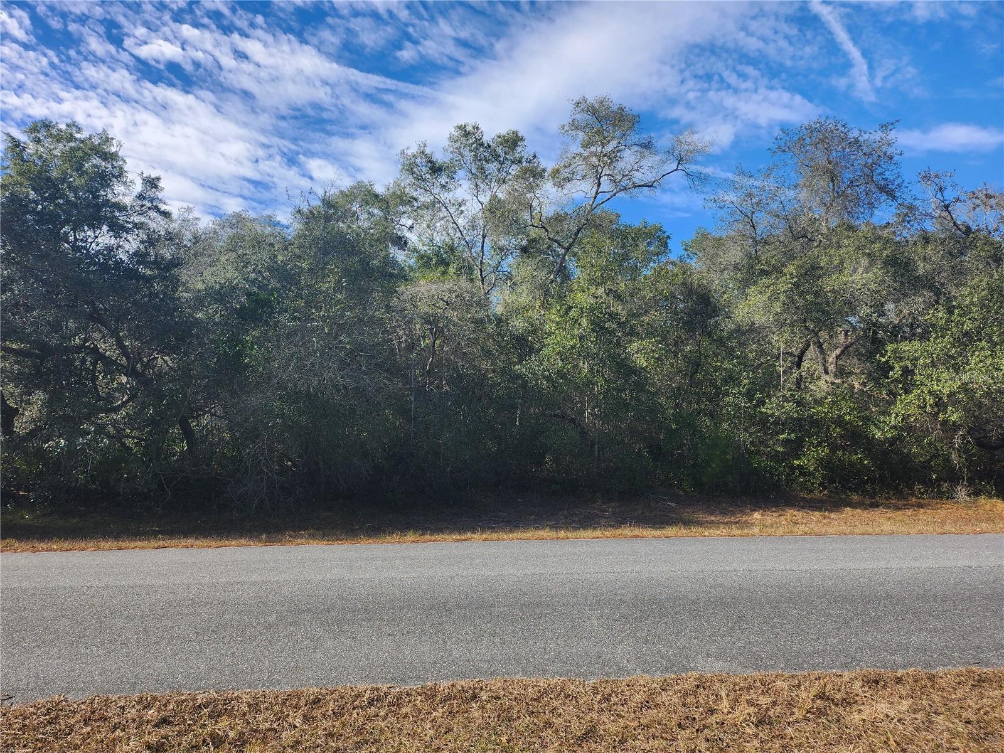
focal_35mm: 24
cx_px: 502
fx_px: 696
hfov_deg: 71.6
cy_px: 376
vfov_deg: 56.8
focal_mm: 5
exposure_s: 1/2032
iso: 50
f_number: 1.8
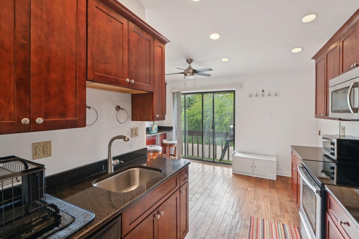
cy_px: 120
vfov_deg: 73.7
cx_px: 180
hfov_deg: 96.8
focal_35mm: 16
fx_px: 159
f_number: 13
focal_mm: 16
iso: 400
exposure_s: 1/15
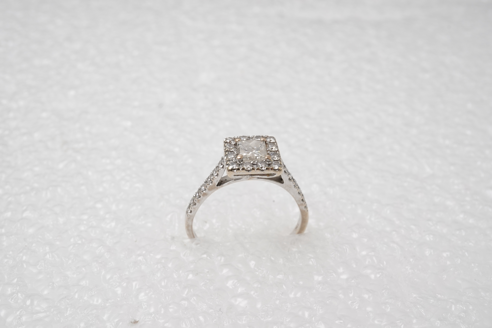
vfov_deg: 29.9
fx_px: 615
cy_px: 164
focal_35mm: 45
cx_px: 246
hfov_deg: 43.6
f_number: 22
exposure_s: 1/125
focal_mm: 30
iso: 400
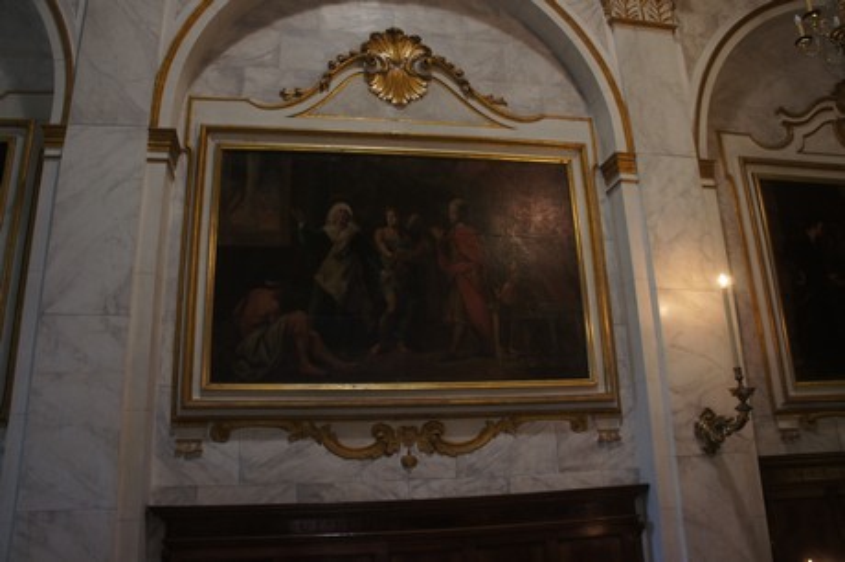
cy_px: 281
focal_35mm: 27
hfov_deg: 67.4
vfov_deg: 47.9
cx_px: 422
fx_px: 633
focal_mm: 18
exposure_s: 1/30
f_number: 3.5
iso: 1250
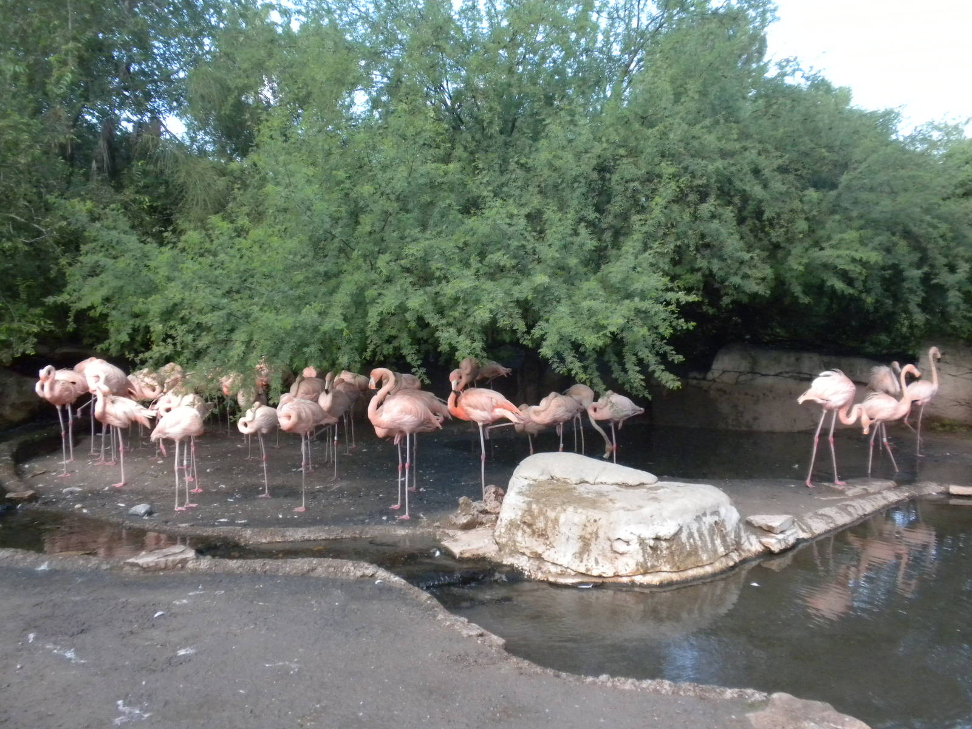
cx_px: 486
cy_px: 364
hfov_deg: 50.1
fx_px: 1039
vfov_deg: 38.7
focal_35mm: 37
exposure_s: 1/523
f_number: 3.5
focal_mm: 6.6
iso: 400
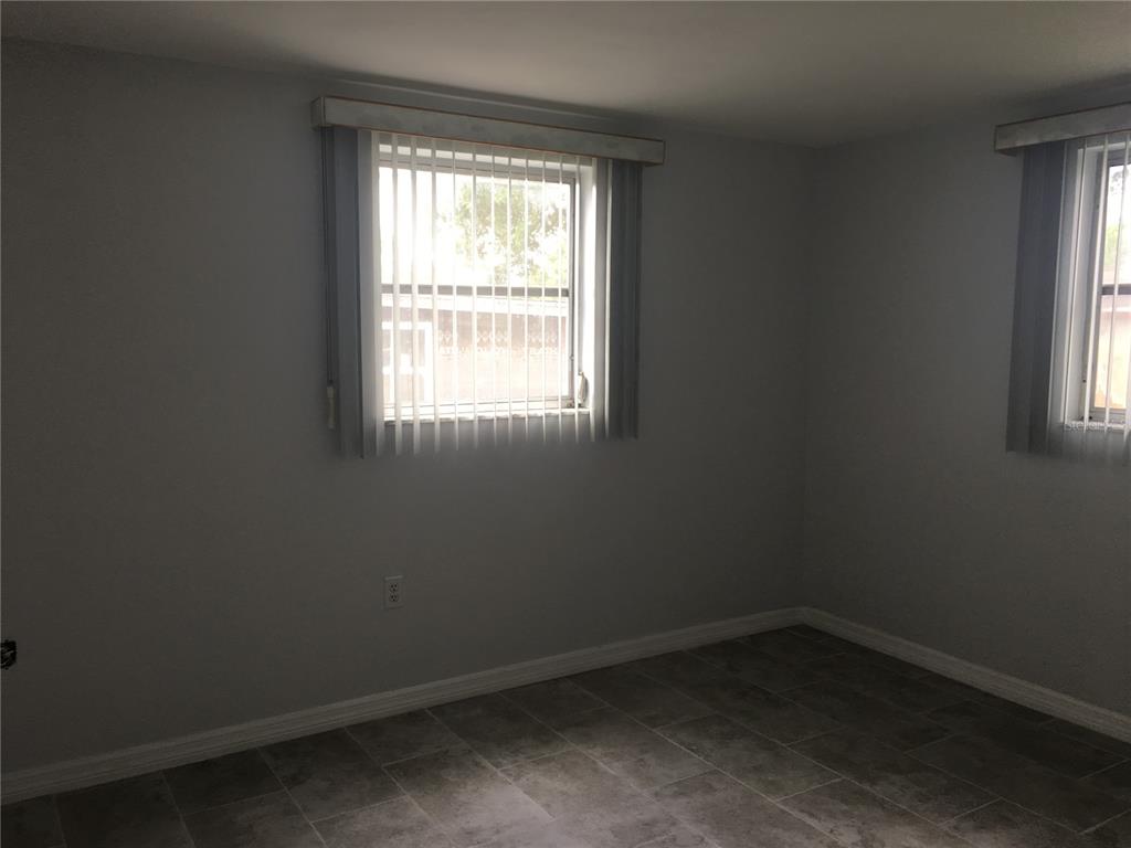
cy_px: 424
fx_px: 948
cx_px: 566
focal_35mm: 29
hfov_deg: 61.7
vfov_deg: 48.2
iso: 32
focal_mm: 4.15
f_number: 2.2
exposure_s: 1/60
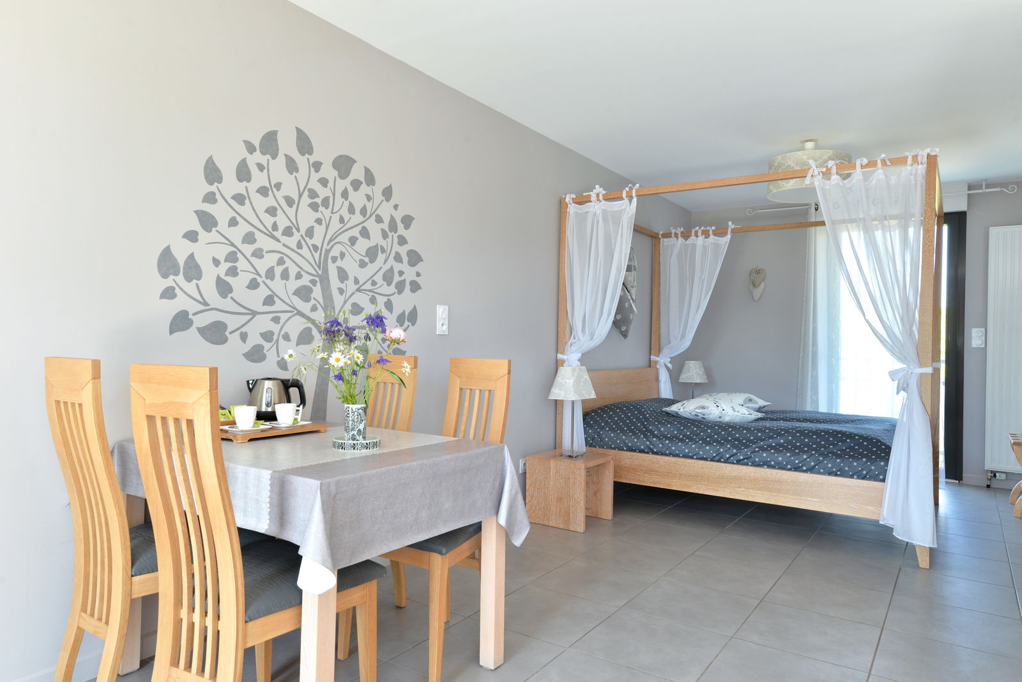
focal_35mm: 24
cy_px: 341
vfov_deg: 53.2
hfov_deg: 73.7
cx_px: 511
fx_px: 682
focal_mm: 24
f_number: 8
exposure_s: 1/15
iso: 250
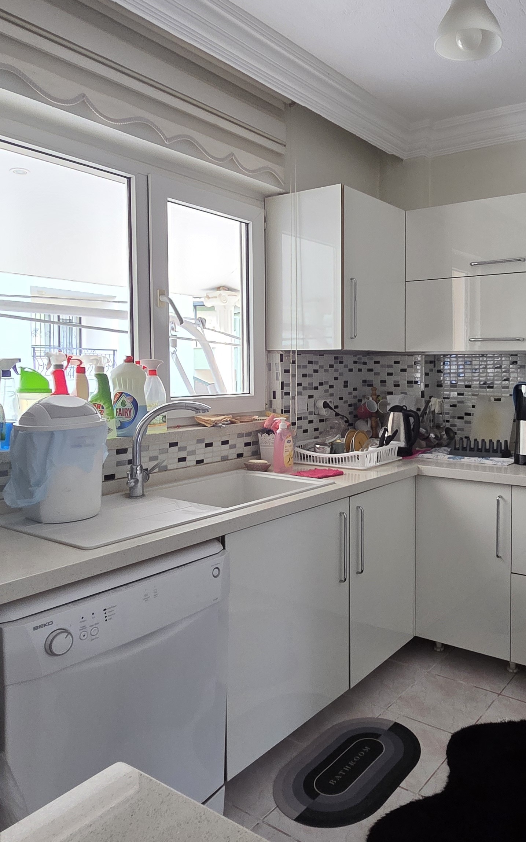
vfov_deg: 74.7
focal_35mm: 24
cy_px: 396
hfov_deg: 49.1
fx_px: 551
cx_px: 393
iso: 320
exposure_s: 1/50
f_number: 2.2
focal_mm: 2.2
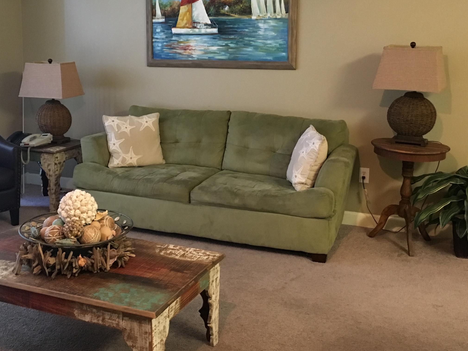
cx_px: 225
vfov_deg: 33.4
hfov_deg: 43.8
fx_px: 581
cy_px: 127
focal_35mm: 43
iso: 250
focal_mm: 4.15
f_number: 2.2
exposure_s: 1/15
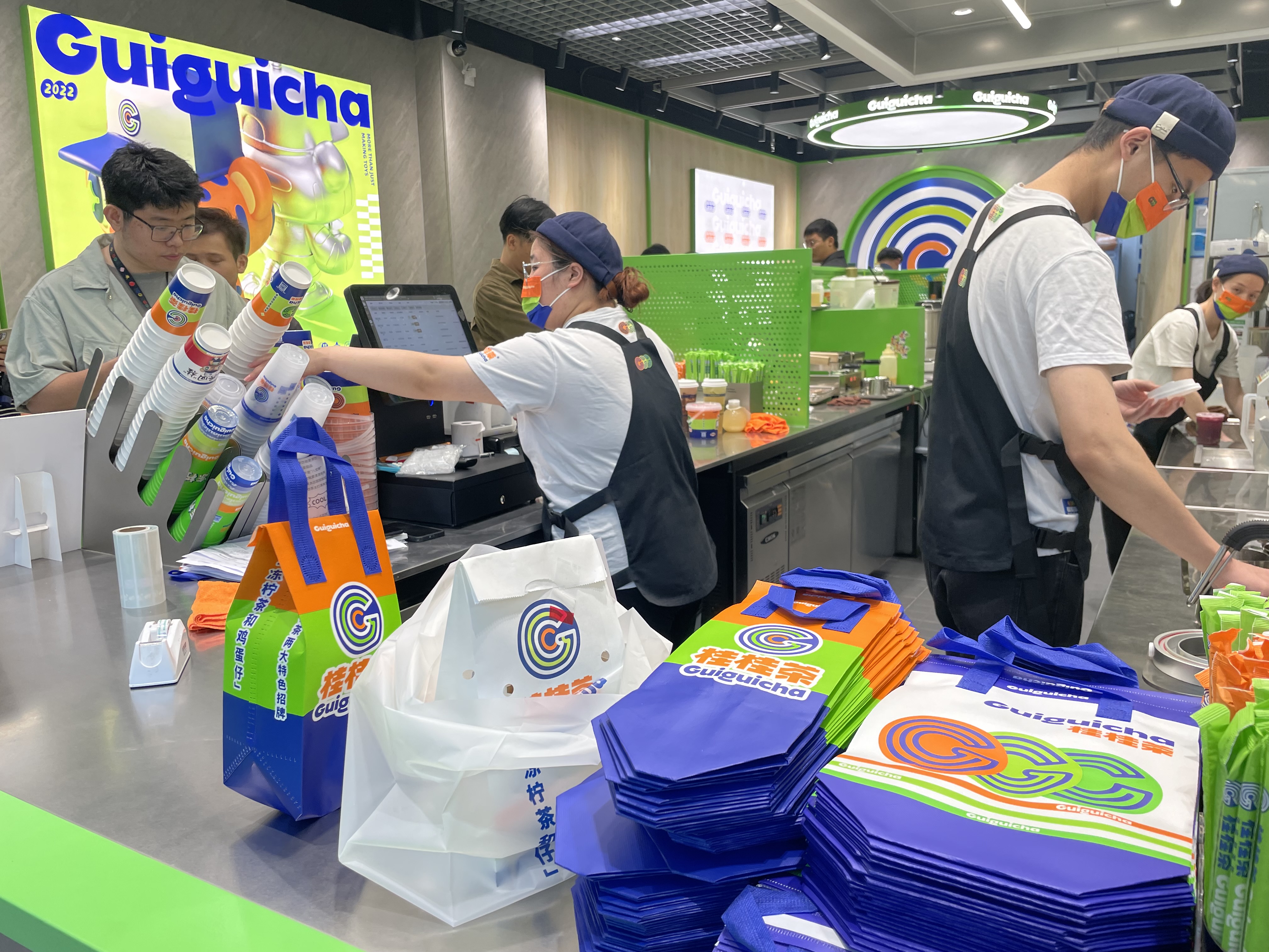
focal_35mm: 26
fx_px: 953
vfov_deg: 53.1
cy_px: 476
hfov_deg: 67.3
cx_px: 634
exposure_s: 1/100
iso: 40
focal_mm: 4.2
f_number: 1.6
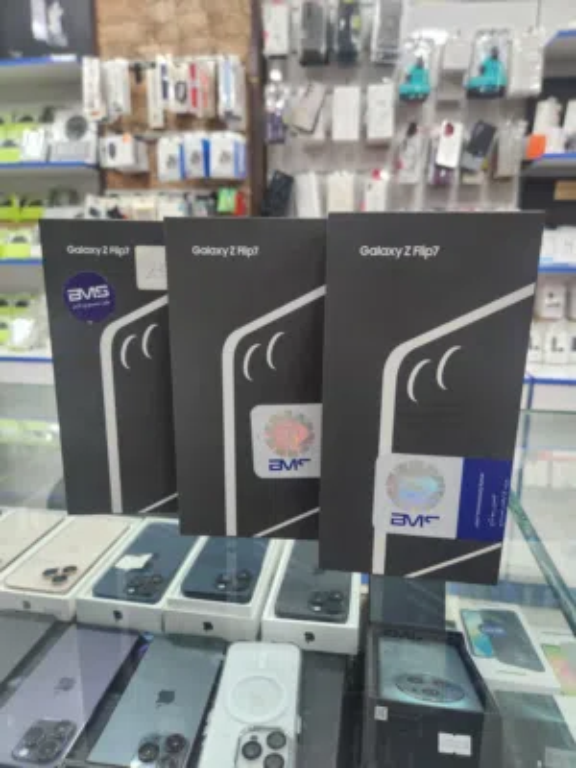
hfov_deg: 58.9
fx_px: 510
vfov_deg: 73.9
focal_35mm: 23
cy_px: 384
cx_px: 288
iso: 100
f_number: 1.8
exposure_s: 1/180
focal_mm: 5.4
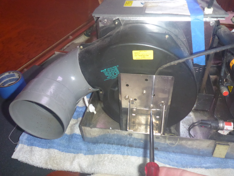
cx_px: 117
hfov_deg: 63.4
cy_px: 88
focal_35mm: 28
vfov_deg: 49.7
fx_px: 189
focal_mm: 4.9
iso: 800
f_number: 3.3
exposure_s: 1/60
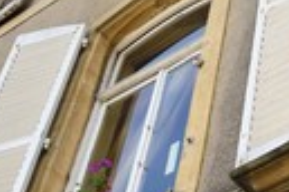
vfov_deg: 12.3
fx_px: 891
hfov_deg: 17.7
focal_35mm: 111
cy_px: 127
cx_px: 332
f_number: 8
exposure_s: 1/160
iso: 200
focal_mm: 34
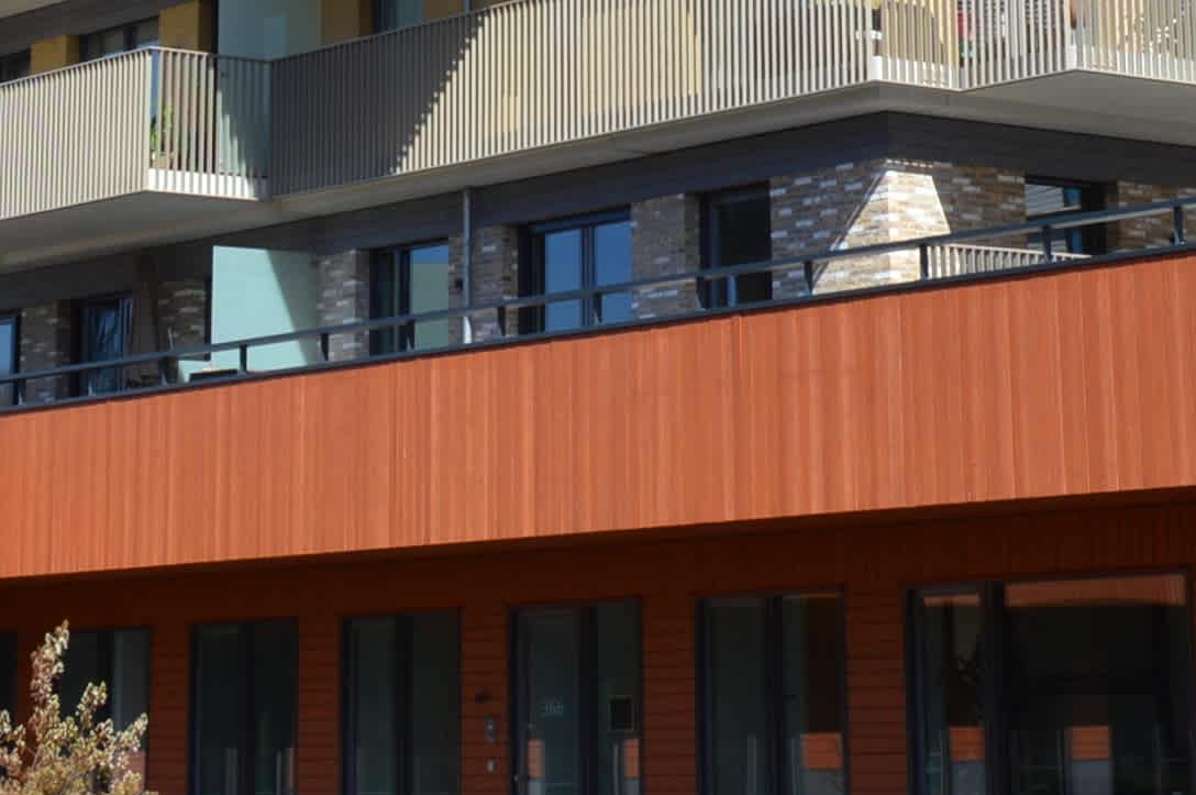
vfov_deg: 11.7
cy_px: -391
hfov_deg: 18.3
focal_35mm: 112
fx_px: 3717
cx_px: 748
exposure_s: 1/250
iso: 100
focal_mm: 18
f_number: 8
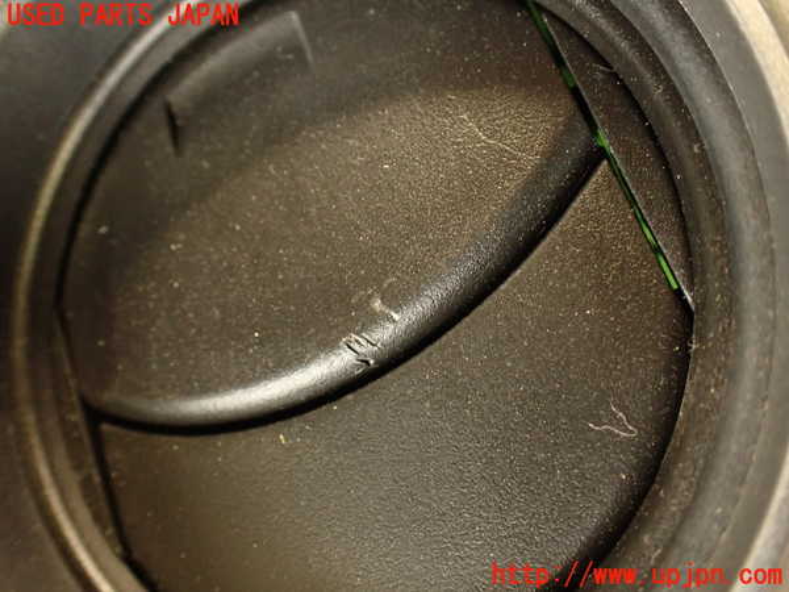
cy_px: 296
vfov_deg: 44.2
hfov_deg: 56.8
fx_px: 729
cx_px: 394
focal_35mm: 32
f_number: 2.4
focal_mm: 5.79
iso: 640
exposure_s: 1/30
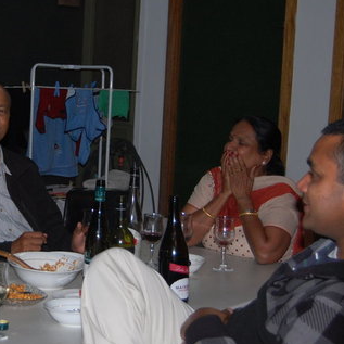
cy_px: 174
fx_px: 810
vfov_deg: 24.0
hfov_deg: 23.3
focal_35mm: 72
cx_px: 29
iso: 400
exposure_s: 1/60
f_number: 4.2
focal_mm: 28
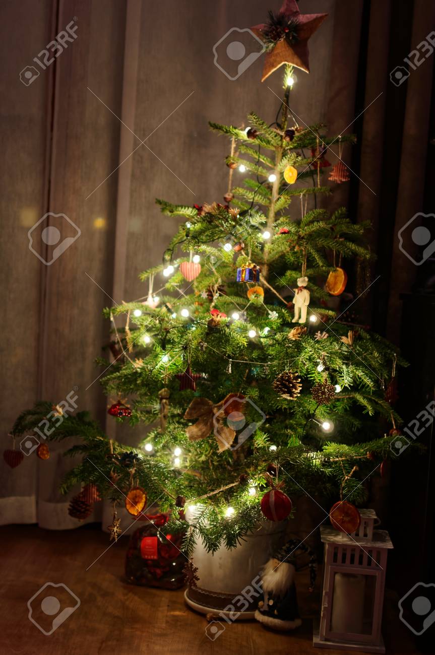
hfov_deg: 25.7
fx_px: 954
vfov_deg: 37.9
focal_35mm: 52
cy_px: 328
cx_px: 218
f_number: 1.8
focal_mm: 35
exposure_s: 1/6
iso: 200
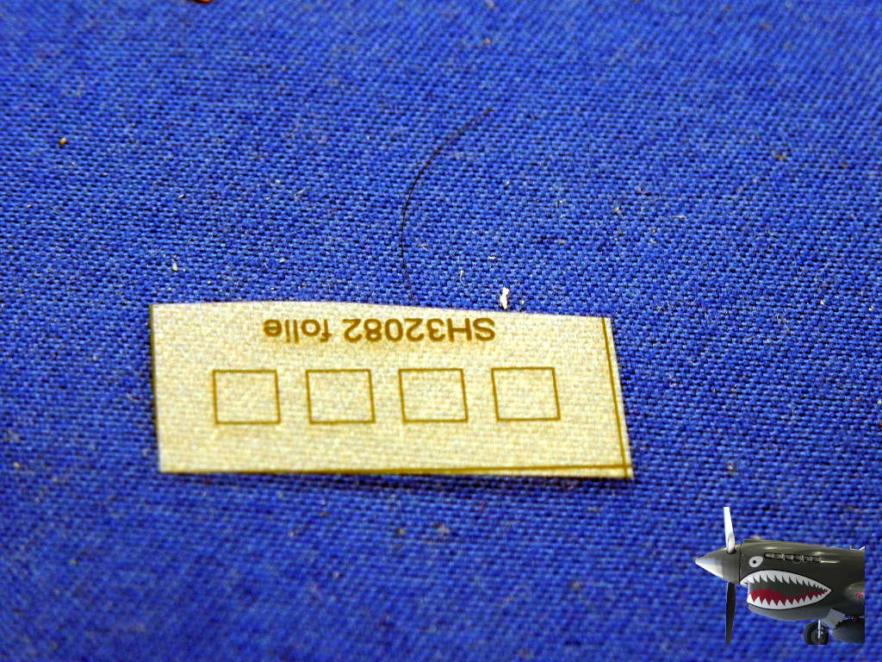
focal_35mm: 117
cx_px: 441
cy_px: 331
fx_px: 2981
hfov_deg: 16.8
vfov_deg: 12.7
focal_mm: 20.8
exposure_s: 1/30
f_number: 4
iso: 277
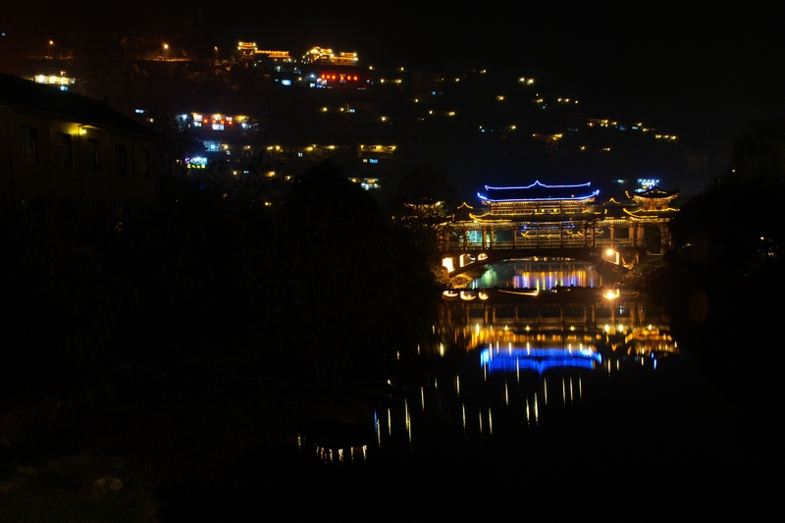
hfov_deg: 42.3
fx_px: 1014
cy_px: 262
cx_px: 392
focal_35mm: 46
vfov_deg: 28.9
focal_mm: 31
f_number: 6.7
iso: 200
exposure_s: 13
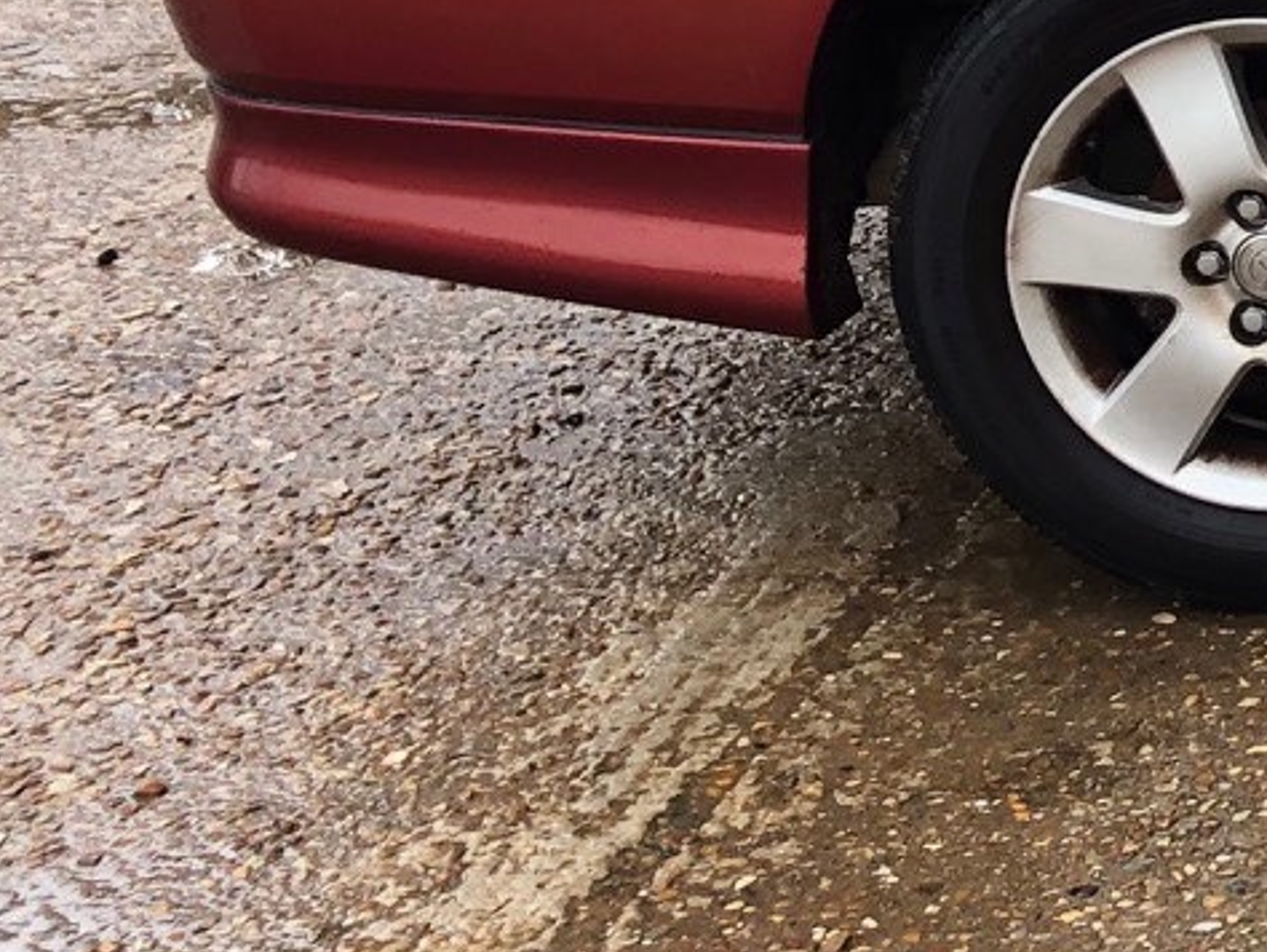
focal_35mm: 119
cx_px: 2670
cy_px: -91
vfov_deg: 12.3
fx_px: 4358
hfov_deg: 13.6
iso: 20
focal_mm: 3.99
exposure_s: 1/139
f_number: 1.8
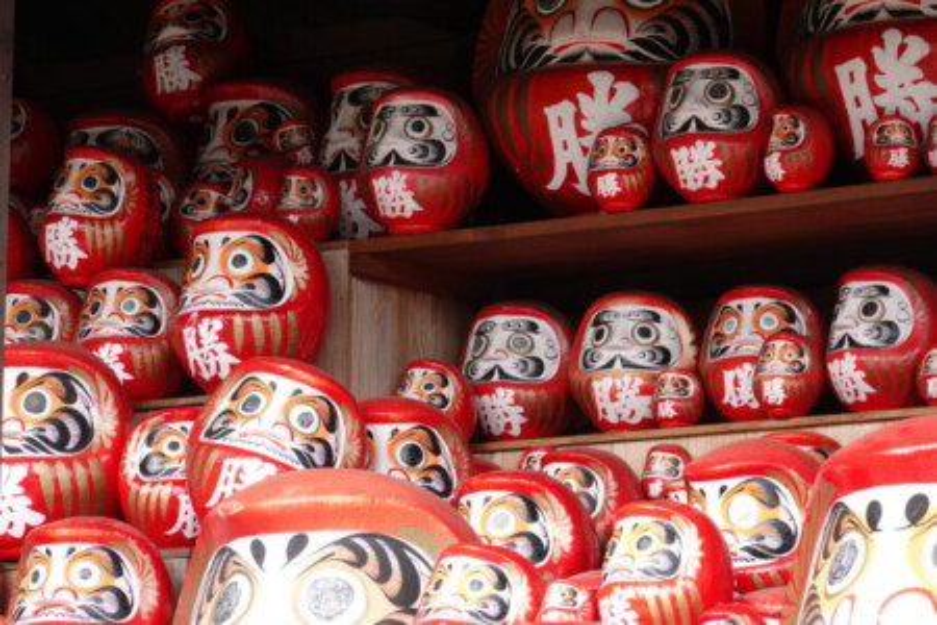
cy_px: 312
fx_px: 4841
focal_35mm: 186
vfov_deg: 7.4
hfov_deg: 11.1
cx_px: 468
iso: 400
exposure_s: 1/200
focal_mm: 67.21
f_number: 4.5
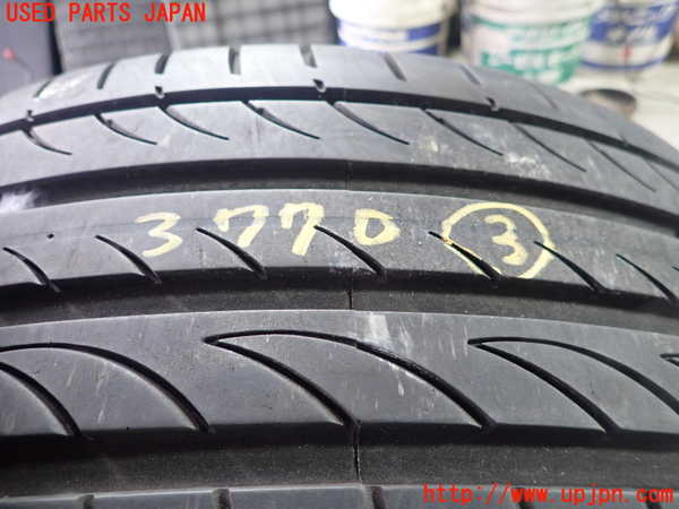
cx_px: 340
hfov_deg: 69.4
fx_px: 490
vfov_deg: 54.9
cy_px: 254
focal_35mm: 25
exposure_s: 1/30
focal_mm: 4.5
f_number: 2
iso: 400
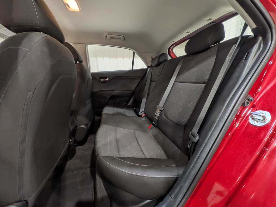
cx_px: 138
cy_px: 104
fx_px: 112
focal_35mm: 14
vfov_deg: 85.7
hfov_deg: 102.1
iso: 59
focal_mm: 1.83
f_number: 2.2
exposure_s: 1/25
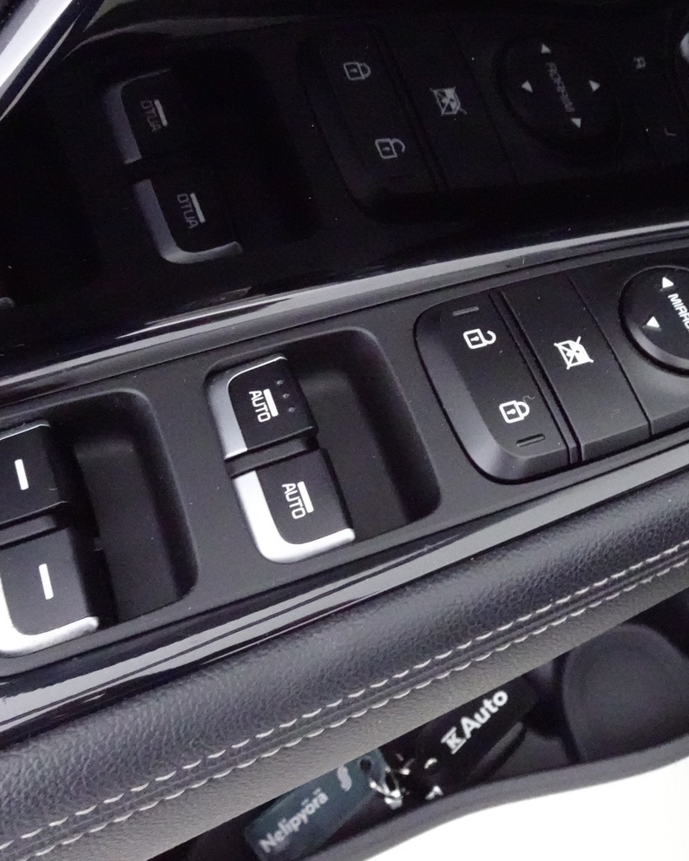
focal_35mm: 34
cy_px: 417
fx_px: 866
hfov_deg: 43.1
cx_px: 415
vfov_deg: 52.8
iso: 3200
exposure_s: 1/15
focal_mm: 4.25
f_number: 3.5
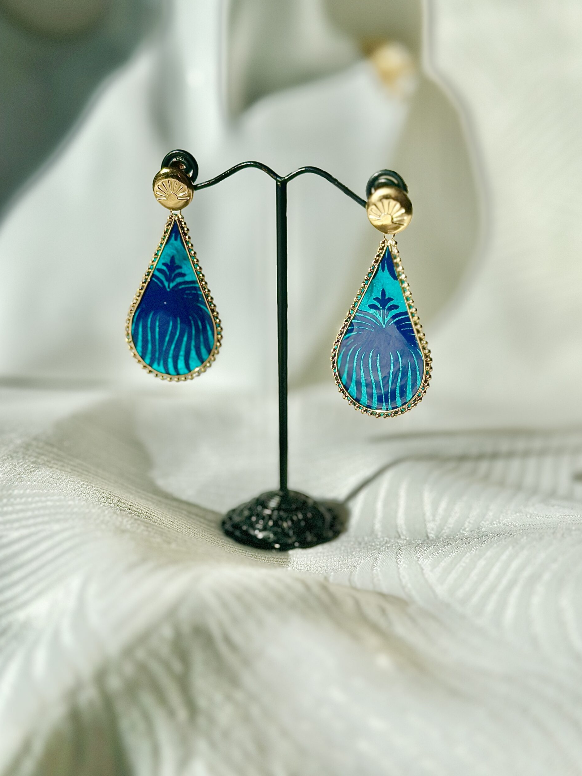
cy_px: 395
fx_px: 1098
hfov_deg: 29.7
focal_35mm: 49
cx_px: 291
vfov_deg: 38.9
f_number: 1.78
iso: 80
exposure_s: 1/9804
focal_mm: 6.86
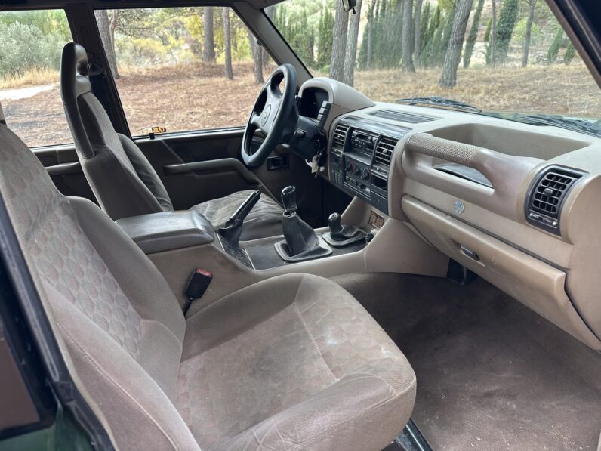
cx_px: 300
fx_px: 417
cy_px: 226
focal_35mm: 24
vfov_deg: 56.8
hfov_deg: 71.6
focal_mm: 6.86
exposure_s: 1/121
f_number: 1.78
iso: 100
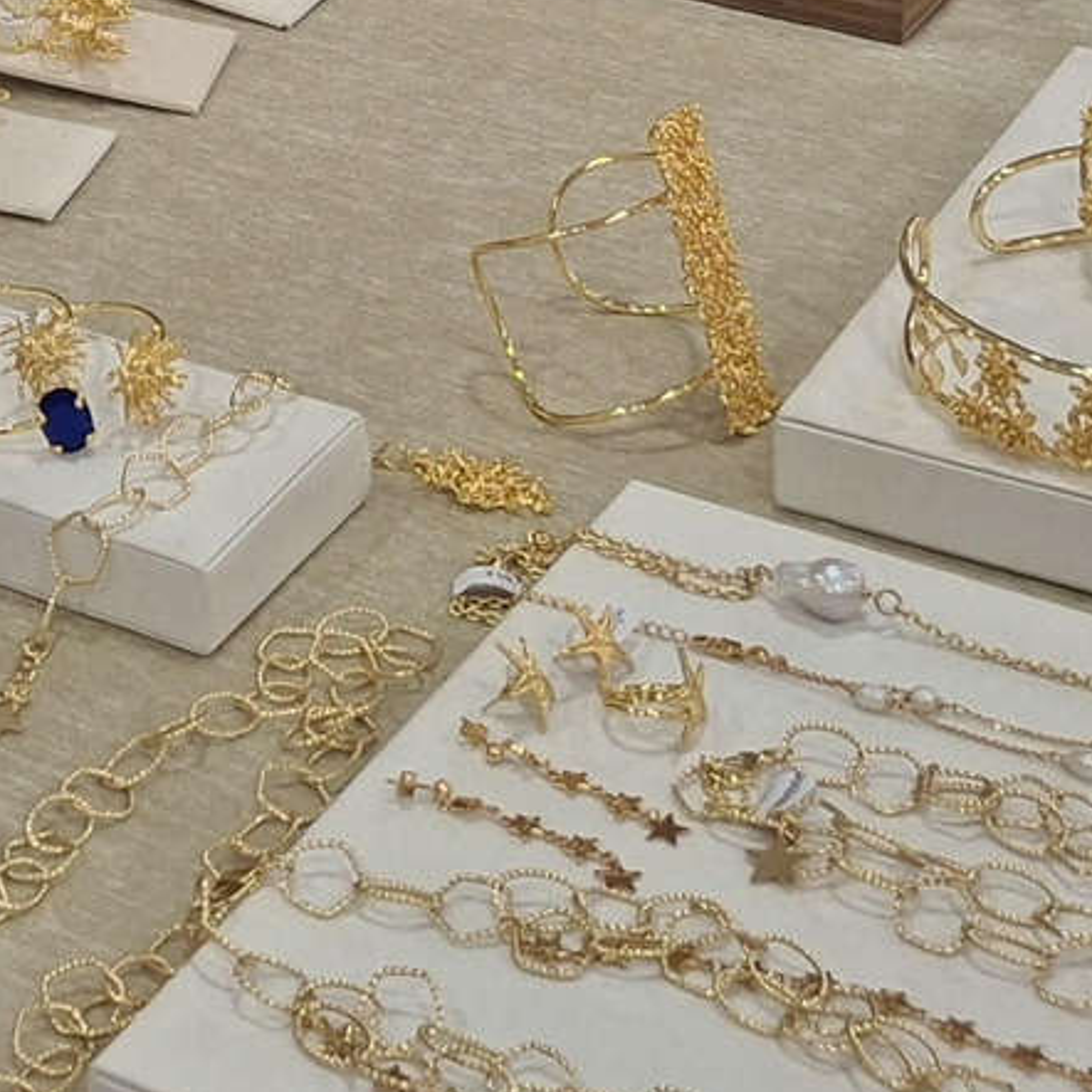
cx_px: -47
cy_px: -657
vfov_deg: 15.7
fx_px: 3569
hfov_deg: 16.9
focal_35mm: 100
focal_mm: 4.69
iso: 80
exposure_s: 1/100
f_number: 1.8
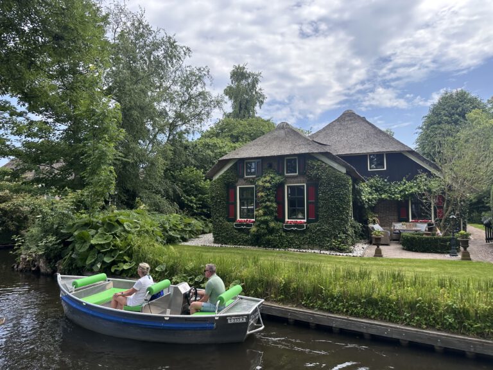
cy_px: 185
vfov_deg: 56.8
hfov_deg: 71.6
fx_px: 342
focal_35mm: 24
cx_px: 246
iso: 80
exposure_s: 1/1916
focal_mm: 6.86
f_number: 1.78
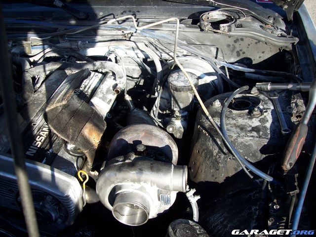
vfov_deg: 39.7
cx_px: 158
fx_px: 329
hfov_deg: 51.4
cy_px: 118
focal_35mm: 36
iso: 80
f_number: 2.7
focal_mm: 6
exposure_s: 1/412
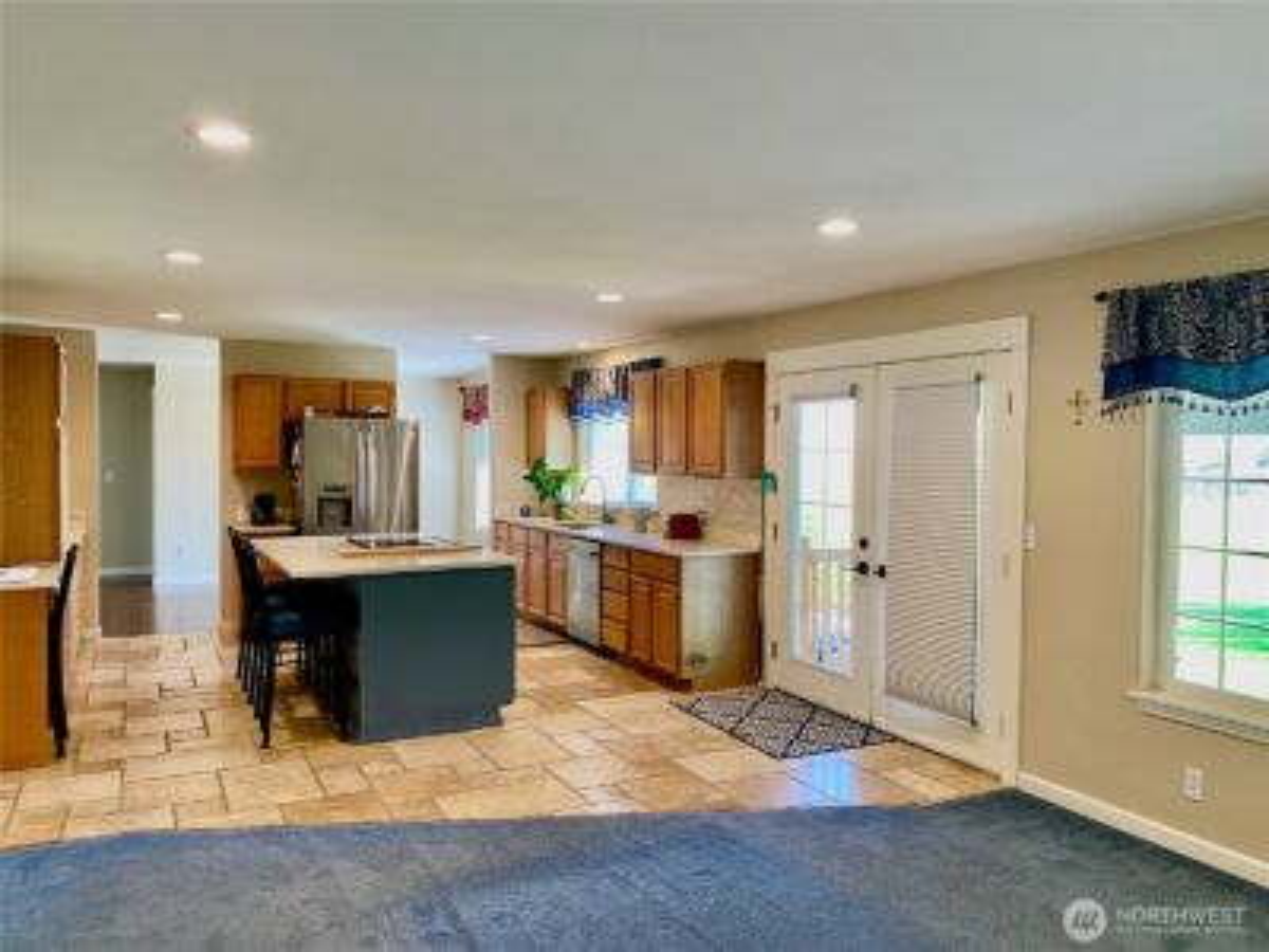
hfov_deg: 67.3
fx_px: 953
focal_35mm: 26
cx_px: 634
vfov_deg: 53.1
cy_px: 476
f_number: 1.8
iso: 100
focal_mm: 4.25
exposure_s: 1/60
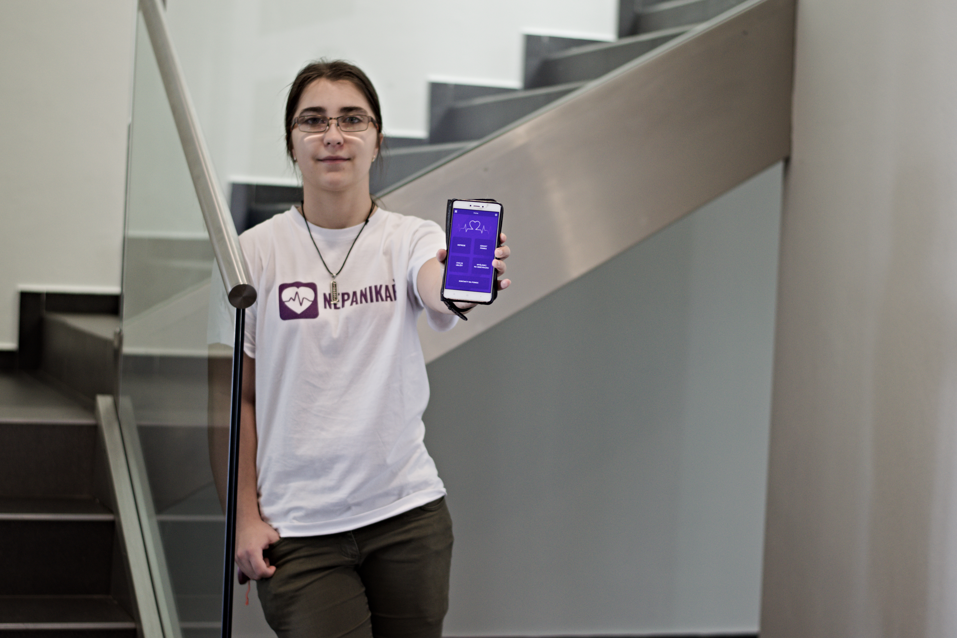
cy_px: 319
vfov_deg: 18.2
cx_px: 478
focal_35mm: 75
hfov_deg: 27.0
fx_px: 1994
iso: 400
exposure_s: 1/125
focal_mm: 50
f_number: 2.2
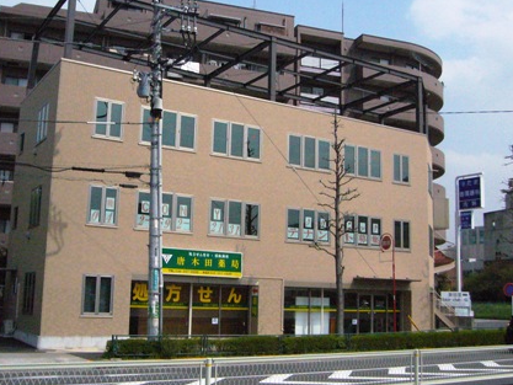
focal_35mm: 44
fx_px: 652
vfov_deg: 32.9
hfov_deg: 42.9
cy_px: 194
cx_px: 258
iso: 400
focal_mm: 4.9
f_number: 5.6
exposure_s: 1/2000
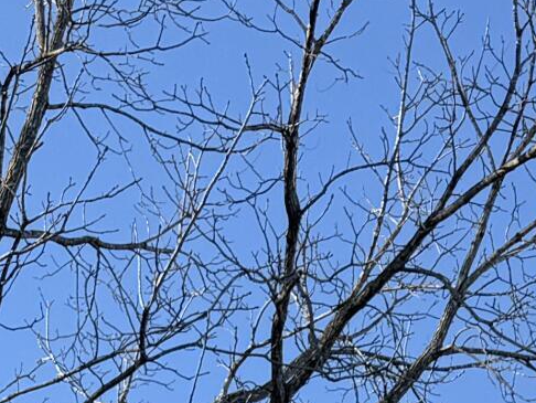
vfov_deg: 8.7
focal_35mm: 148
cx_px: 630
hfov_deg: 13.0
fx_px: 2293
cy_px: 1114
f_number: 1.78
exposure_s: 1/1689
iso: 80
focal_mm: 6.76
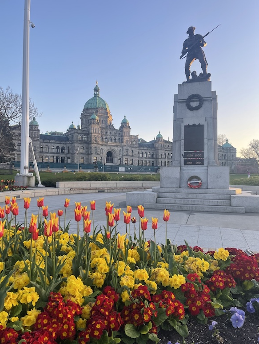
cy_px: 172
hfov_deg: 51.4
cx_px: 126
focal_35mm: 27
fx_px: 269
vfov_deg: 65.3
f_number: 1.6
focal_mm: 5.1
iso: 32
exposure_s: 1/448
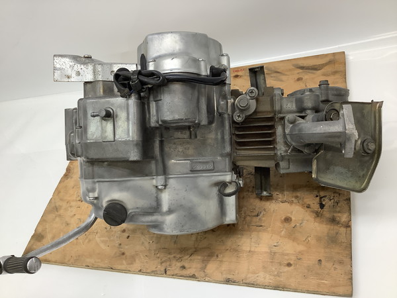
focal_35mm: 31
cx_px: 198
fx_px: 356
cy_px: 149
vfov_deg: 45.4
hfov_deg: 58.4
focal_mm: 3.3
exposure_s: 1/120
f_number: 2.4
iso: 64
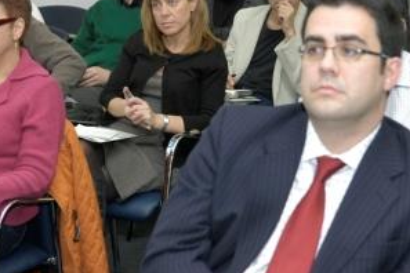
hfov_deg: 20.0
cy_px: 73
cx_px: 168
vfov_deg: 13.4
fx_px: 1159
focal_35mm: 102
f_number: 4
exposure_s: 1/60
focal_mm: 45
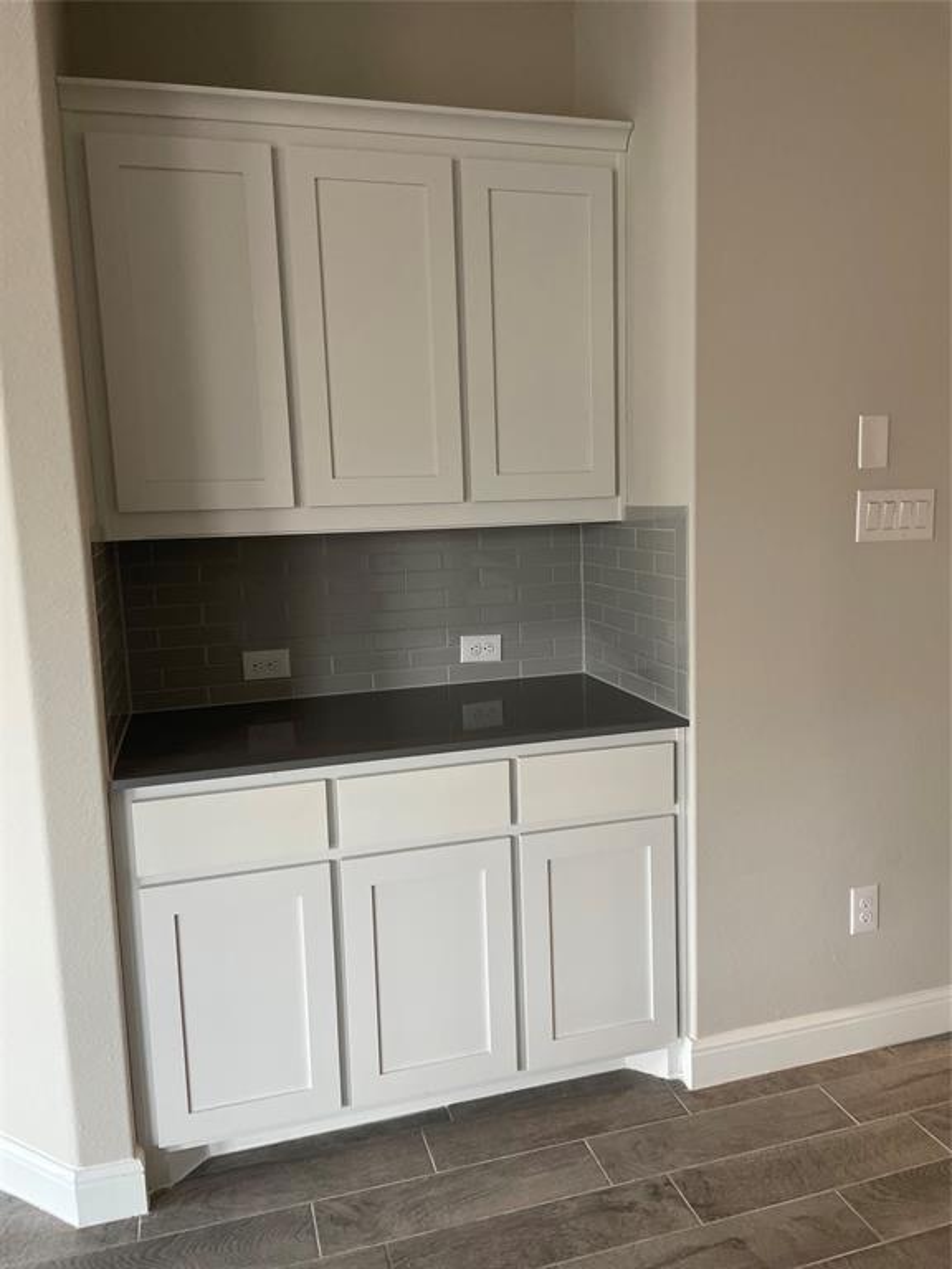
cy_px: 634
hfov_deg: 53.1
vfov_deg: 67.3
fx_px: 953
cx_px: 476
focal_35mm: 26
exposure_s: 1/60
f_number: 1.6
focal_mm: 4.2
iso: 200
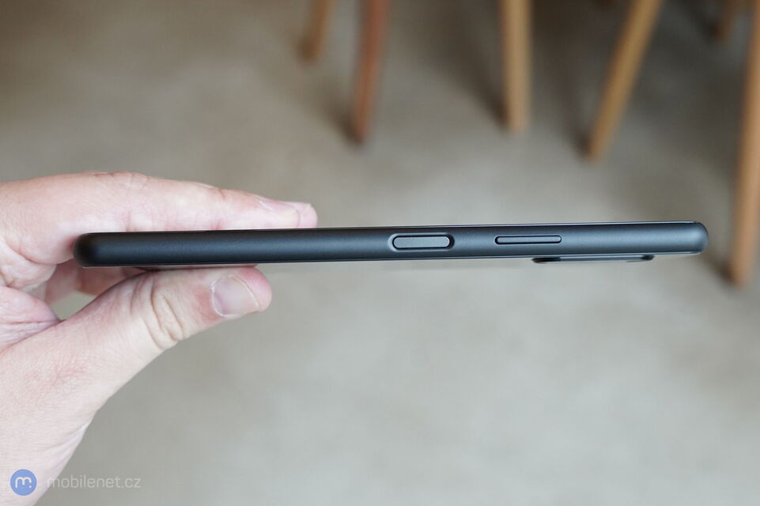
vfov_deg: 34.2
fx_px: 823
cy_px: 253
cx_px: 380
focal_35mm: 39
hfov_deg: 49.6
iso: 3200
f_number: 6.3
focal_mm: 39
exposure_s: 1/200
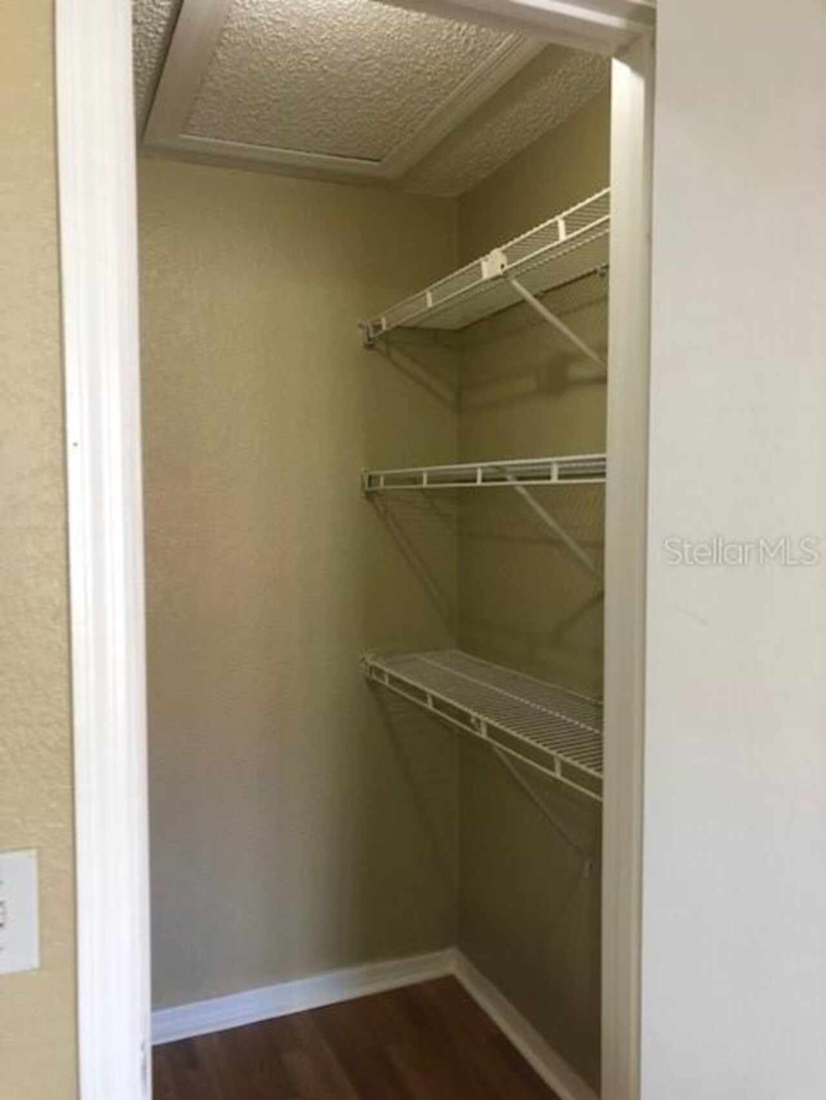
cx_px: 413
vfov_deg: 63.4
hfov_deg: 49.8
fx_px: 891
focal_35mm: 28
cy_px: 550
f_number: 1.8
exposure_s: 1/24
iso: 40
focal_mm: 3.99
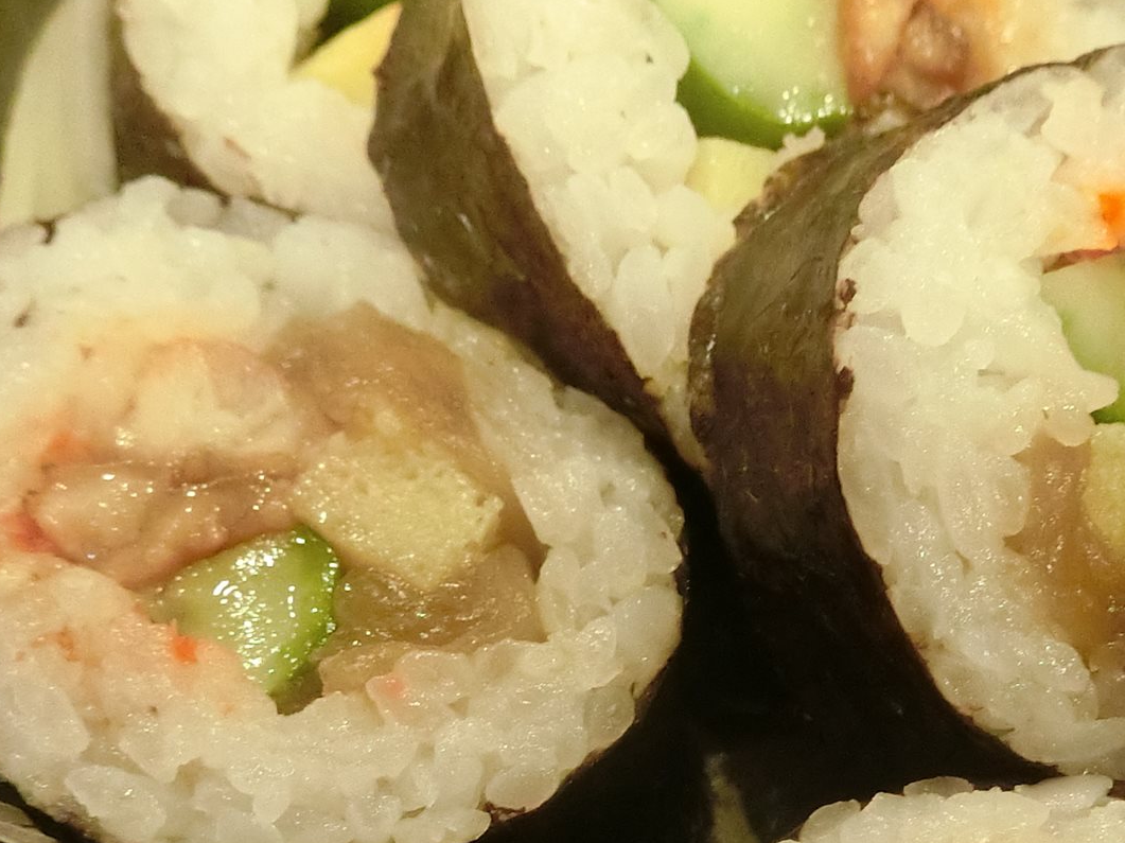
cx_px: 828
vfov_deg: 21.7
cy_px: 778
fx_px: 2144
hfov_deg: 29.0
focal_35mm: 66
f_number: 2.8
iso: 1000
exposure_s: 1/30
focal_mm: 5.4
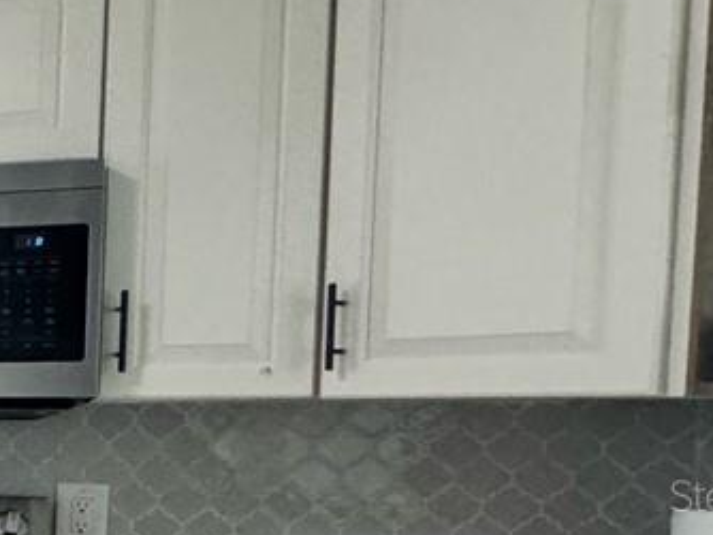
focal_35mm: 67
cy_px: 495
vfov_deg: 21.4
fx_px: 1381
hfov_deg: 17.1
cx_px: -837
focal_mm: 2.22
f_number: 2.2
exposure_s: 1/120
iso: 320
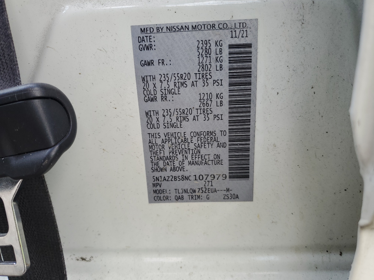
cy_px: 140
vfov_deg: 53.1
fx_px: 281
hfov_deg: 67.3
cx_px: 187
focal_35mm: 26
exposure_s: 1/238
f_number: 1.5
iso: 50
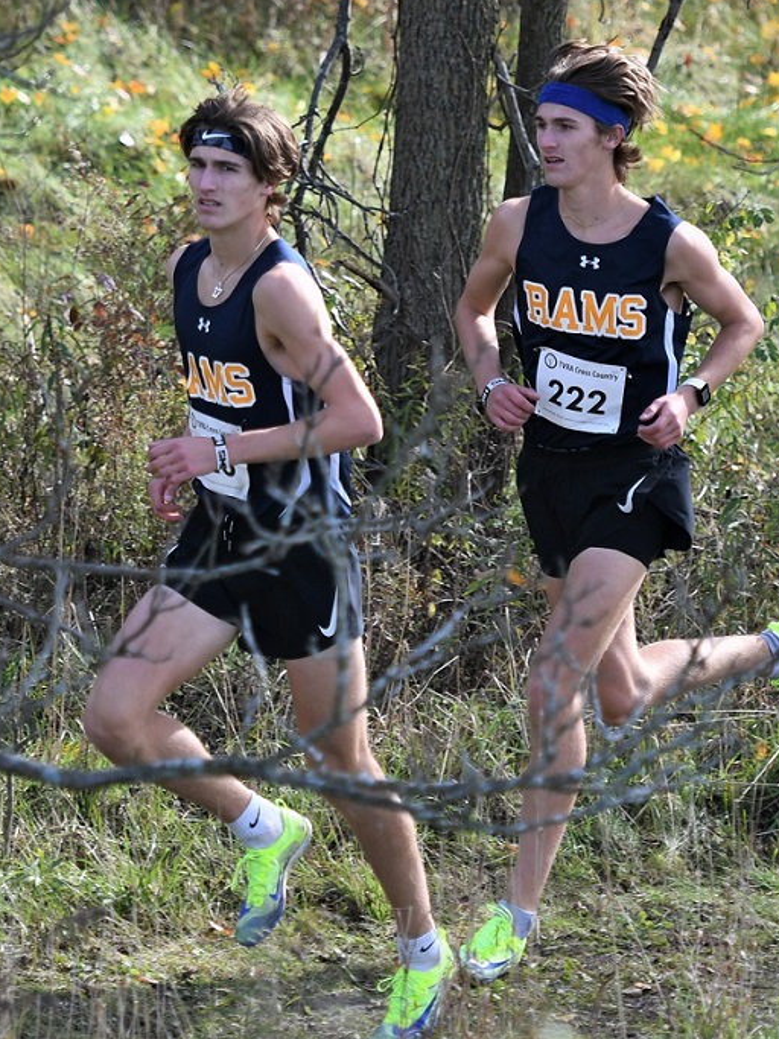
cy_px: 518
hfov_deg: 5.3
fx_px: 8494
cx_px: 317
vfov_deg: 7.0
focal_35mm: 283
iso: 200
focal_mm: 130
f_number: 2.8
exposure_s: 1/1000
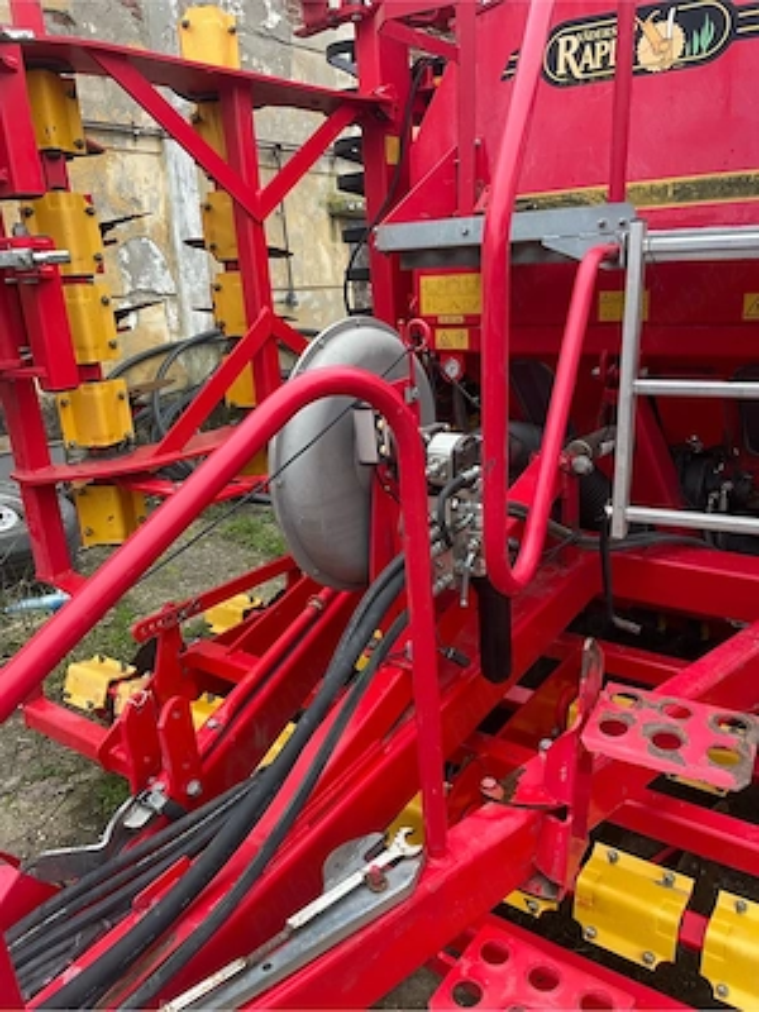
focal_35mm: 26
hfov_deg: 53.1
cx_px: 380
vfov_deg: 67.3
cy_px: 506
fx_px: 760
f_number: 1.6
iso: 125
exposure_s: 1/97
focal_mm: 4.2
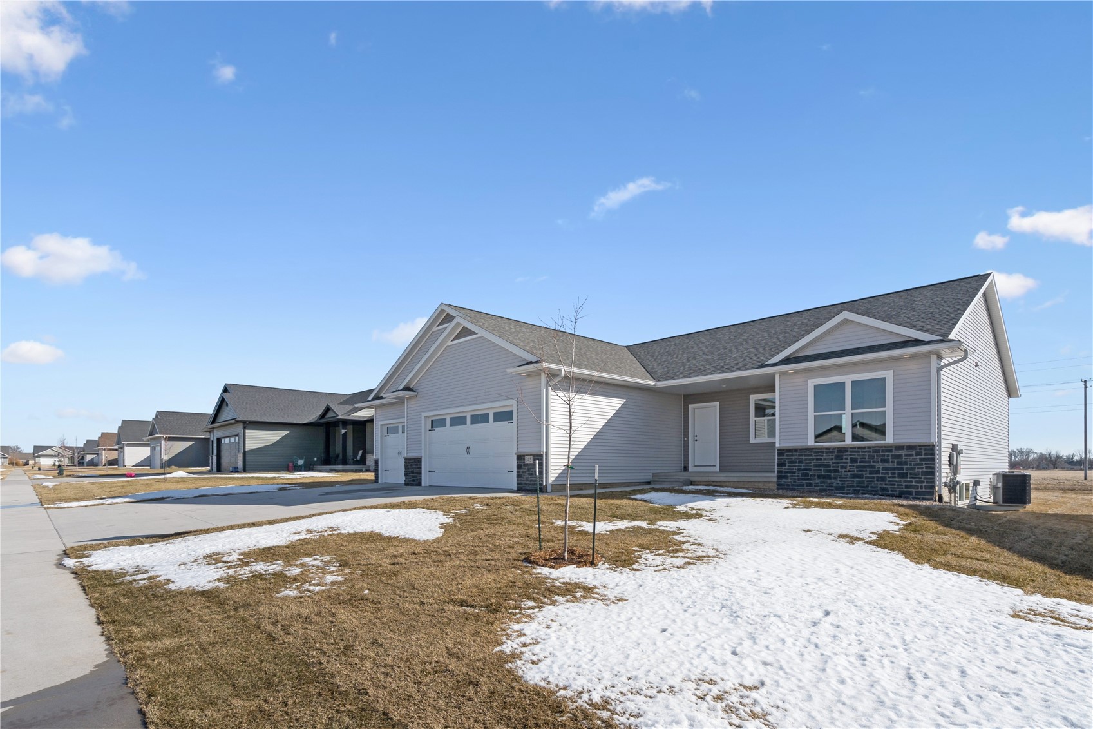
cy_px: 364
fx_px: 516
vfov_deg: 70.4
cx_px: 546
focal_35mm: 17
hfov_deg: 93.3
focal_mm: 17
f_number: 8
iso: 400
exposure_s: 1/2000
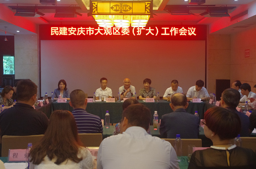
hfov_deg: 46.3
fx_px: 299
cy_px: 84
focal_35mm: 42
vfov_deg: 31.6
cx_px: 128
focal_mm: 28.13
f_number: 6.3
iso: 3200
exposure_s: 1/60
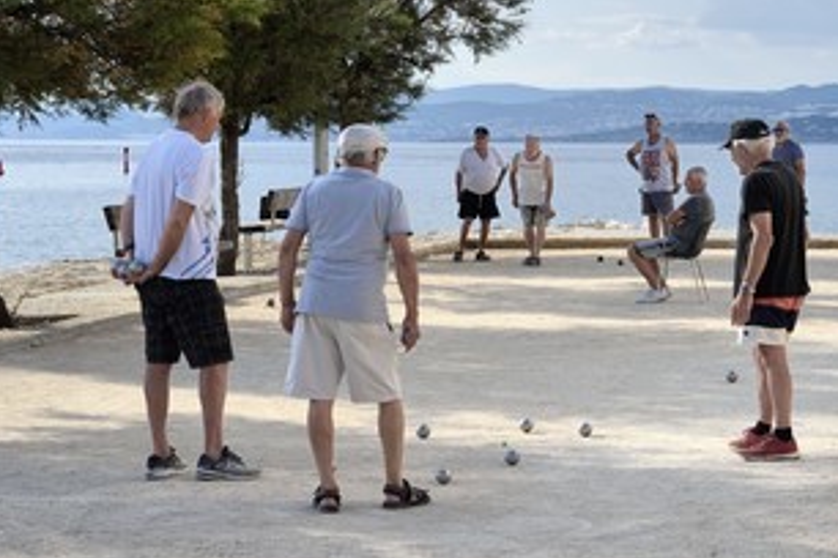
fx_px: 2234
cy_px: 197
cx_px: 509
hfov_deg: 21.2
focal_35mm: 96
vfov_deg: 14.2
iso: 200
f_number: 11
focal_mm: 70
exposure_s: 1/200
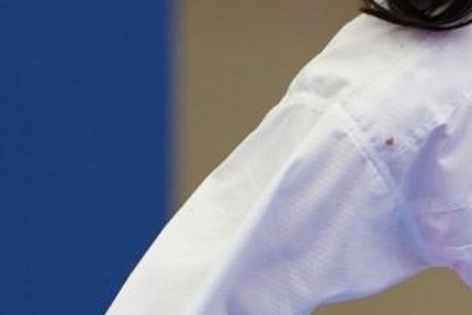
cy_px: 117
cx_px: 1265
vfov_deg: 1.6
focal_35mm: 848
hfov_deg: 2.4
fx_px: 11117
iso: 2000
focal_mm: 147
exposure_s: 1/1000
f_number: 2.8
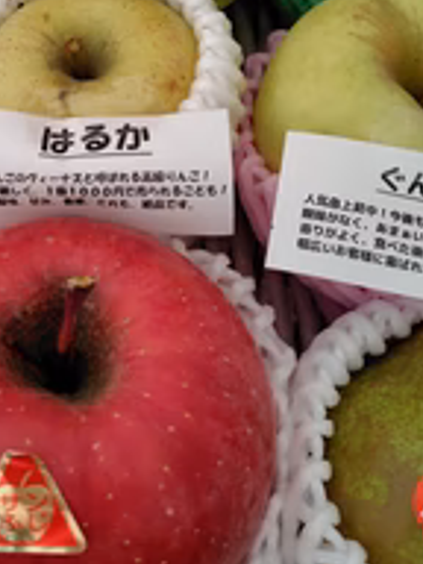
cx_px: 106
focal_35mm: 48
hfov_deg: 29.8
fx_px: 782
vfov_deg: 38.4
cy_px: 123
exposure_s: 1/50
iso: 155
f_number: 1.9
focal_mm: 5.6
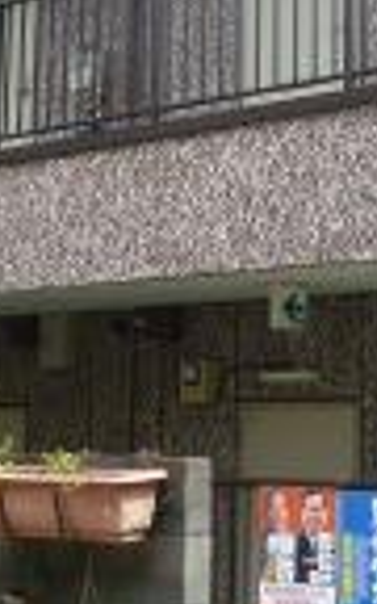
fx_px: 1627
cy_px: 151
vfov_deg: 20.8
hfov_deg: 13.2
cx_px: 201
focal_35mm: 99
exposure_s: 1/250
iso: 80
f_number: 3.2
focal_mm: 5.4
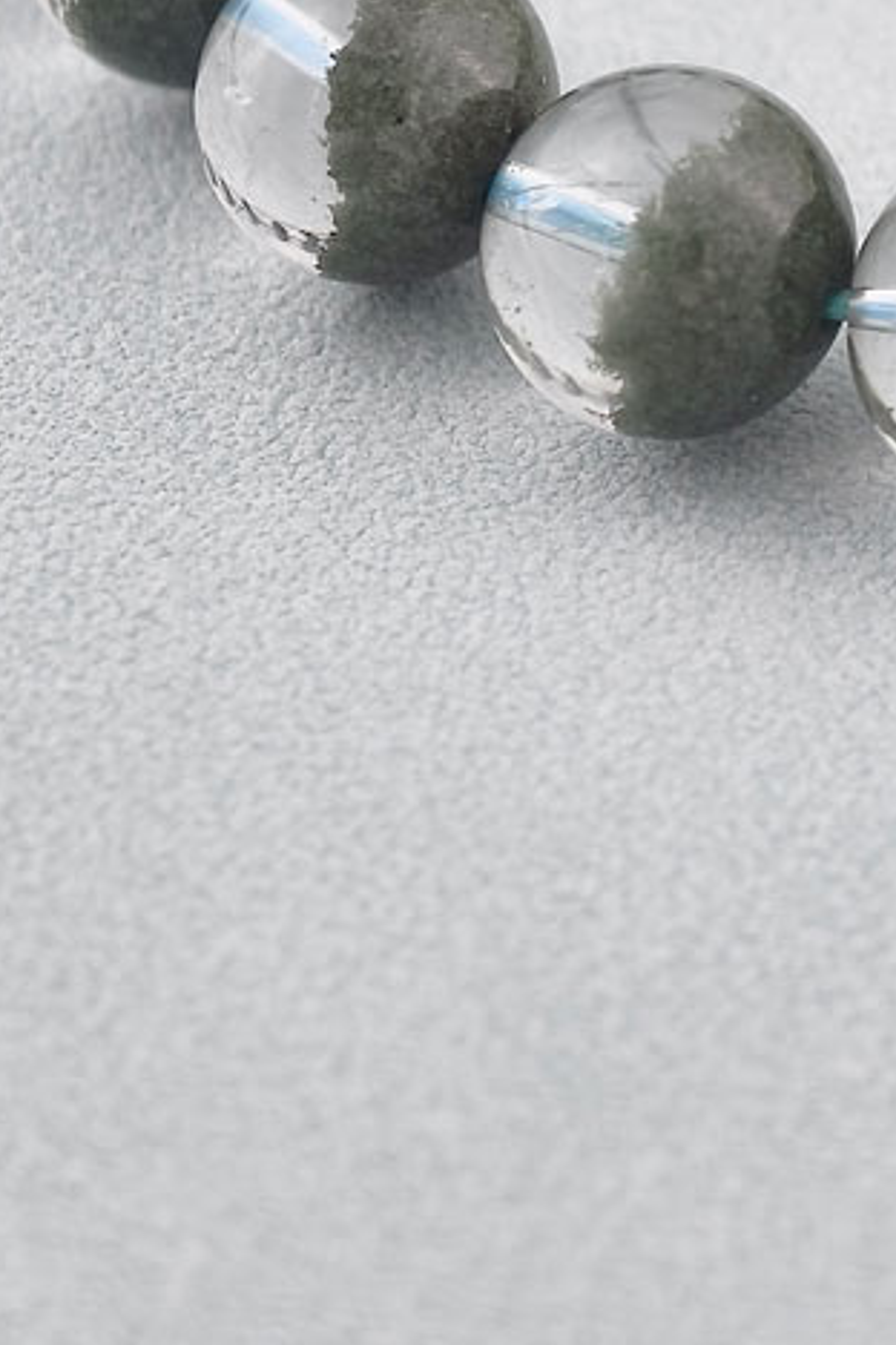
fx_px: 8138
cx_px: 1022
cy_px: -254
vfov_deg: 9.3
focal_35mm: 218
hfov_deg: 6.3
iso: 125
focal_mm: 22.48
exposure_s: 1/160
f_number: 2.67
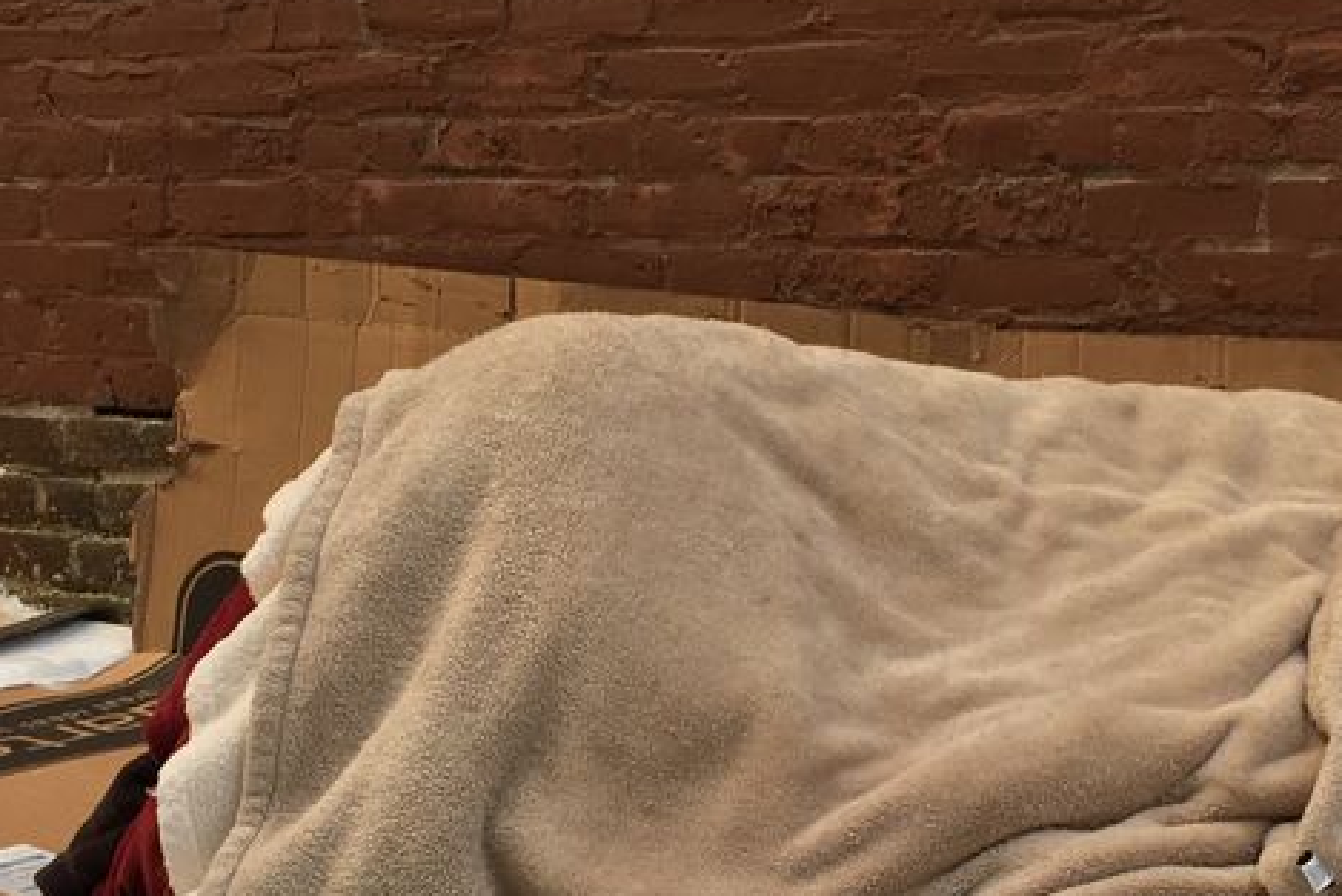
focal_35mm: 76
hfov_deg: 26.1
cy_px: 677
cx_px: 1089
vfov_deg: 17.8
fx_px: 2834
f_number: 2.2
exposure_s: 1/60
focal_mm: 4.15
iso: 32
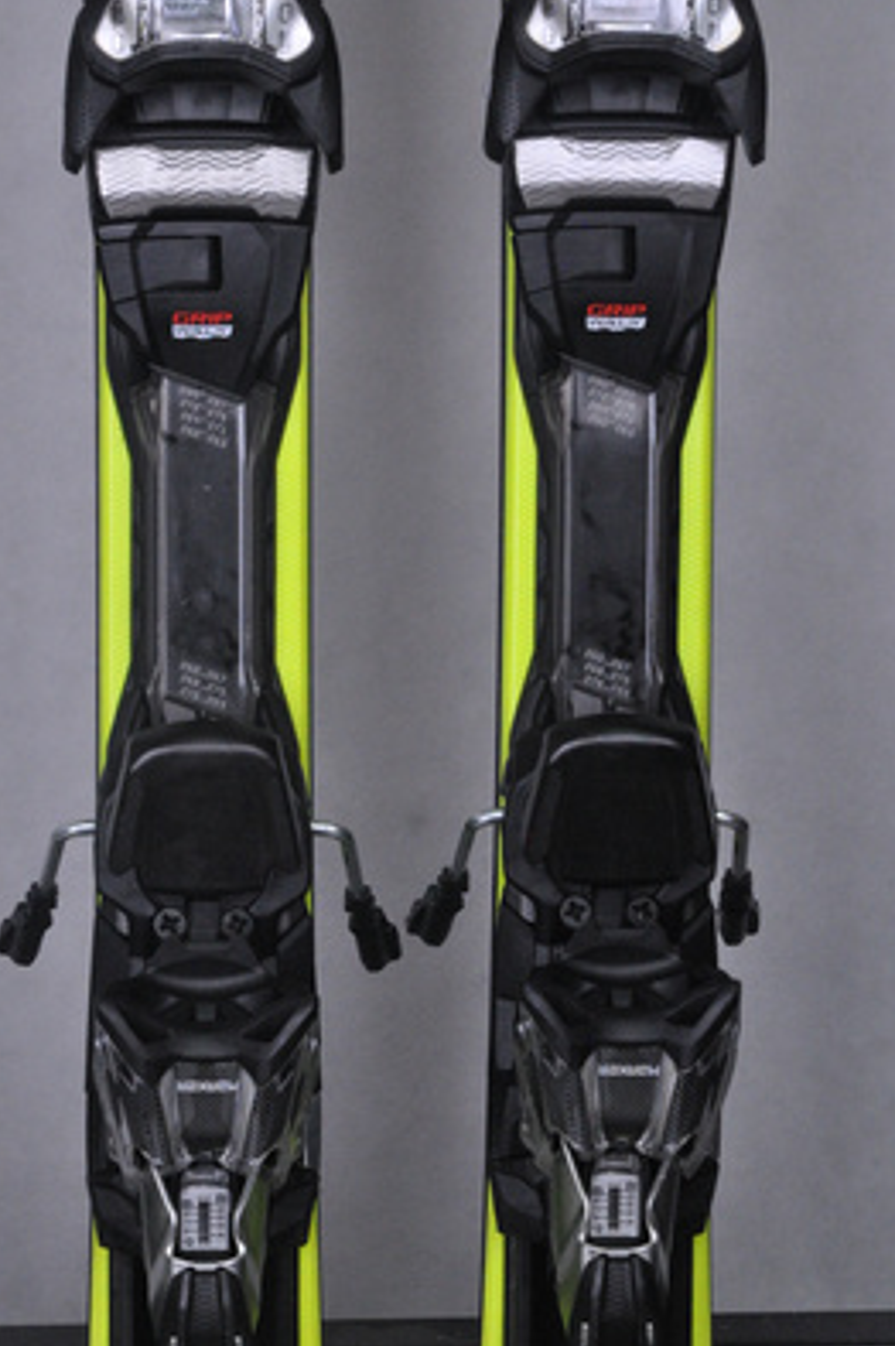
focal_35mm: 146
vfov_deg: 14.1
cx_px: 401
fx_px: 5438
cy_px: 649
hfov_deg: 9.4
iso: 3200
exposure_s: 1/125
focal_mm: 85
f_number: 9.5
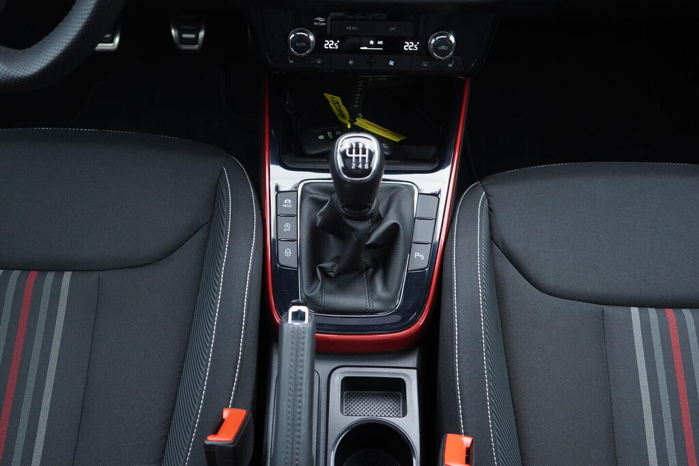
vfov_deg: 36.9
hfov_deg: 53.1
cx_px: 350
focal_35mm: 36
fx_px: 699
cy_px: 233
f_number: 2.8
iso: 400
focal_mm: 24
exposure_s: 1/40
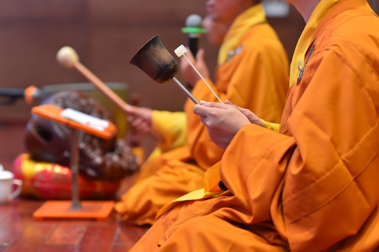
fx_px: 895
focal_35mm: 85
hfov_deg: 23.9
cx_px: 190
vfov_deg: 16.1
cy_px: 126
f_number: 4
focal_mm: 85
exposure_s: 1/80
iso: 400
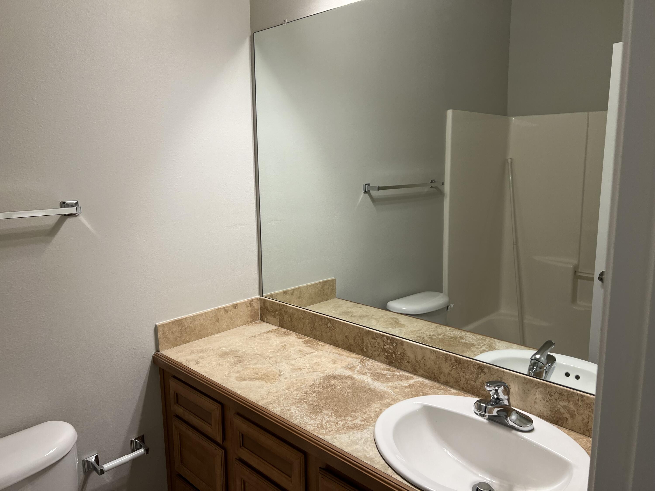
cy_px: 246
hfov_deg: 67.3
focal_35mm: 26
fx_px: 492
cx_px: 328
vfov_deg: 53.1
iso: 100
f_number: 1.5
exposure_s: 1/120
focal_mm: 5.7
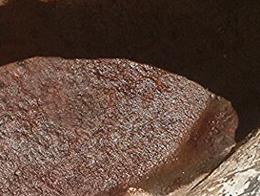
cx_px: -55
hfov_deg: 11.0
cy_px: 149
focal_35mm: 176
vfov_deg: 8.4
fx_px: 1323
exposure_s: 1/200
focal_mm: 8.4
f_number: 11
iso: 200
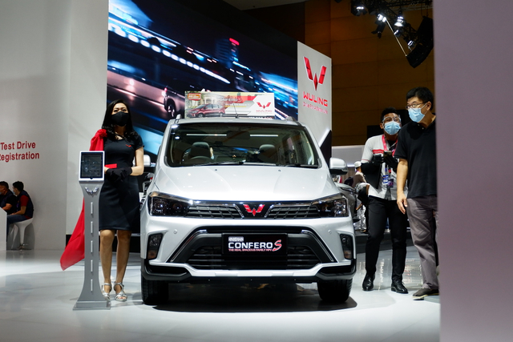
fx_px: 684
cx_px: 256
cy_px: 171
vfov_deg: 28.1
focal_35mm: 48
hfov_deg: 41.1
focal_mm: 32.5
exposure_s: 1/120
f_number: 5
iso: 800
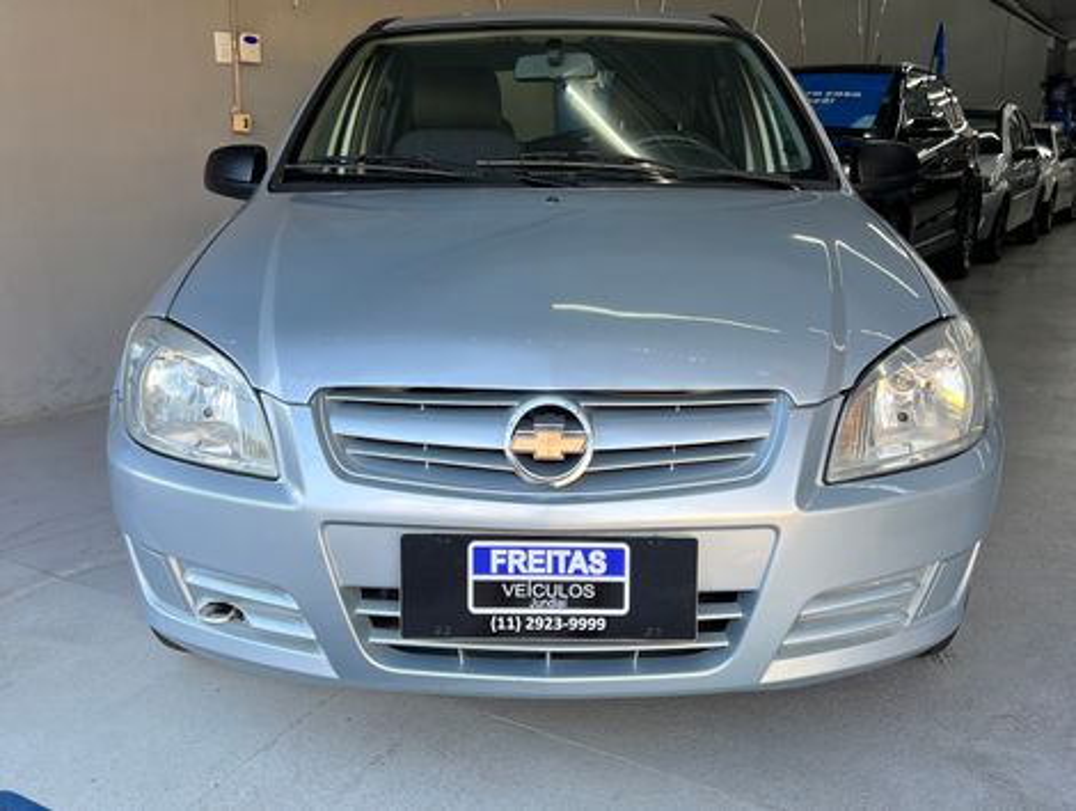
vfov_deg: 53.2
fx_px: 809
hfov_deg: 67.2
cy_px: 406
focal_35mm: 26
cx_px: 538
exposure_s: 1/120
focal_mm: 5.7
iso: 40
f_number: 1.5
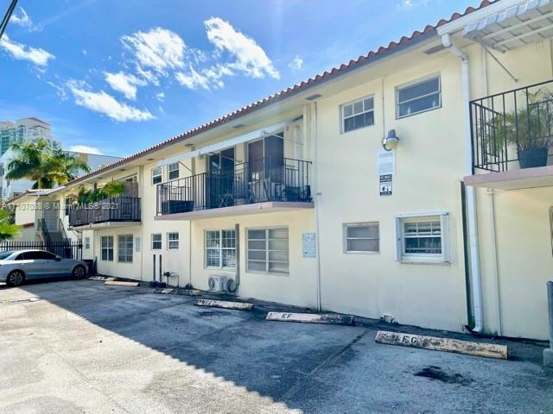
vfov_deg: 53.1
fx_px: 415
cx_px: 276
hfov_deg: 67.3
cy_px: 207
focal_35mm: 26
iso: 32
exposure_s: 1/4132
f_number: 1.6
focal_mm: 4.2
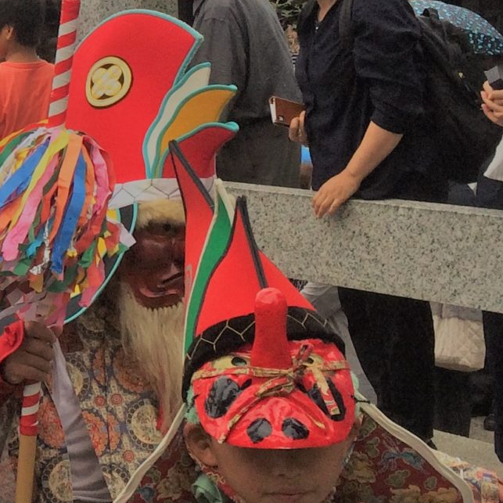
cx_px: -344
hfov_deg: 15.2
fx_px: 1677
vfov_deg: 17.0
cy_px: 160
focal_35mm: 102
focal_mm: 4.15
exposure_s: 1/1080
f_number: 2.2
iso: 32
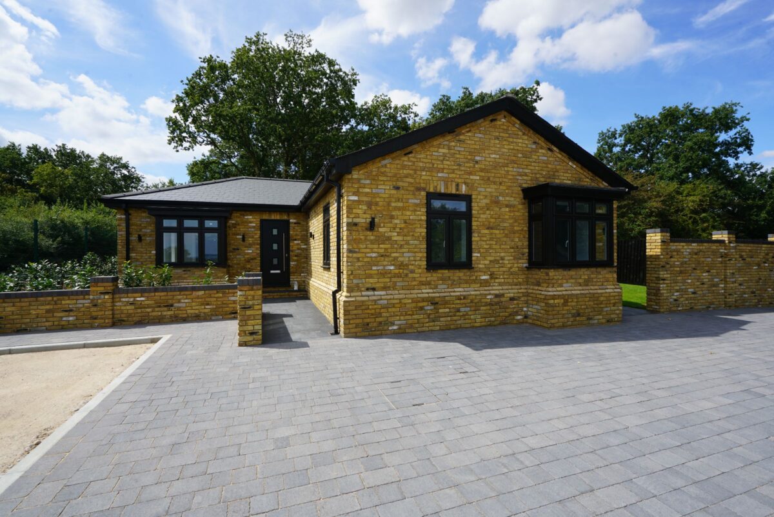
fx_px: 344
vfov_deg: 73.8
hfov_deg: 96.7
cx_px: 387
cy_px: 258
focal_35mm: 16
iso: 100
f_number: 14
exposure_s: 1/80
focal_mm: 16
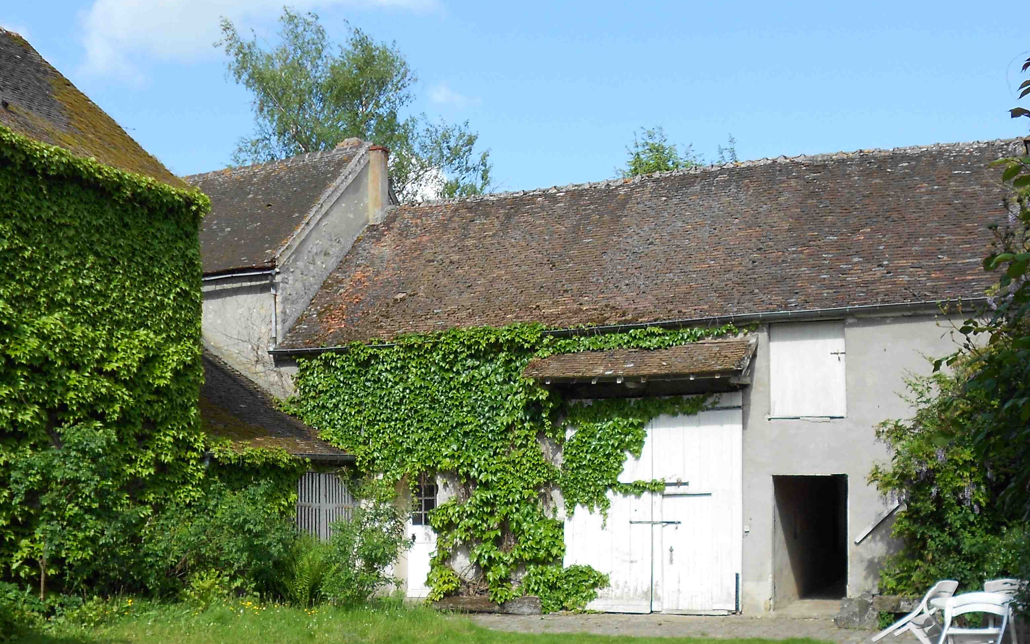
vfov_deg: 27.0
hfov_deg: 42.6
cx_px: 550
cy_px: 494
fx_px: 1319
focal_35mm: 47
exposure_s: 1/500
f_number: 3.6
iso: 80
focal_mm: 5.8
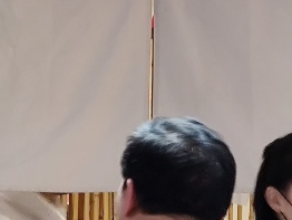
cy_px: 154
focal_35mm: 563
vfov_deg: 2.6
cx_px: 115
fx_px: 4753
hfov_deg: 3.5
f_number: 4.1
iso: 1132
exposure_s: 1/33
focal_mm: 22
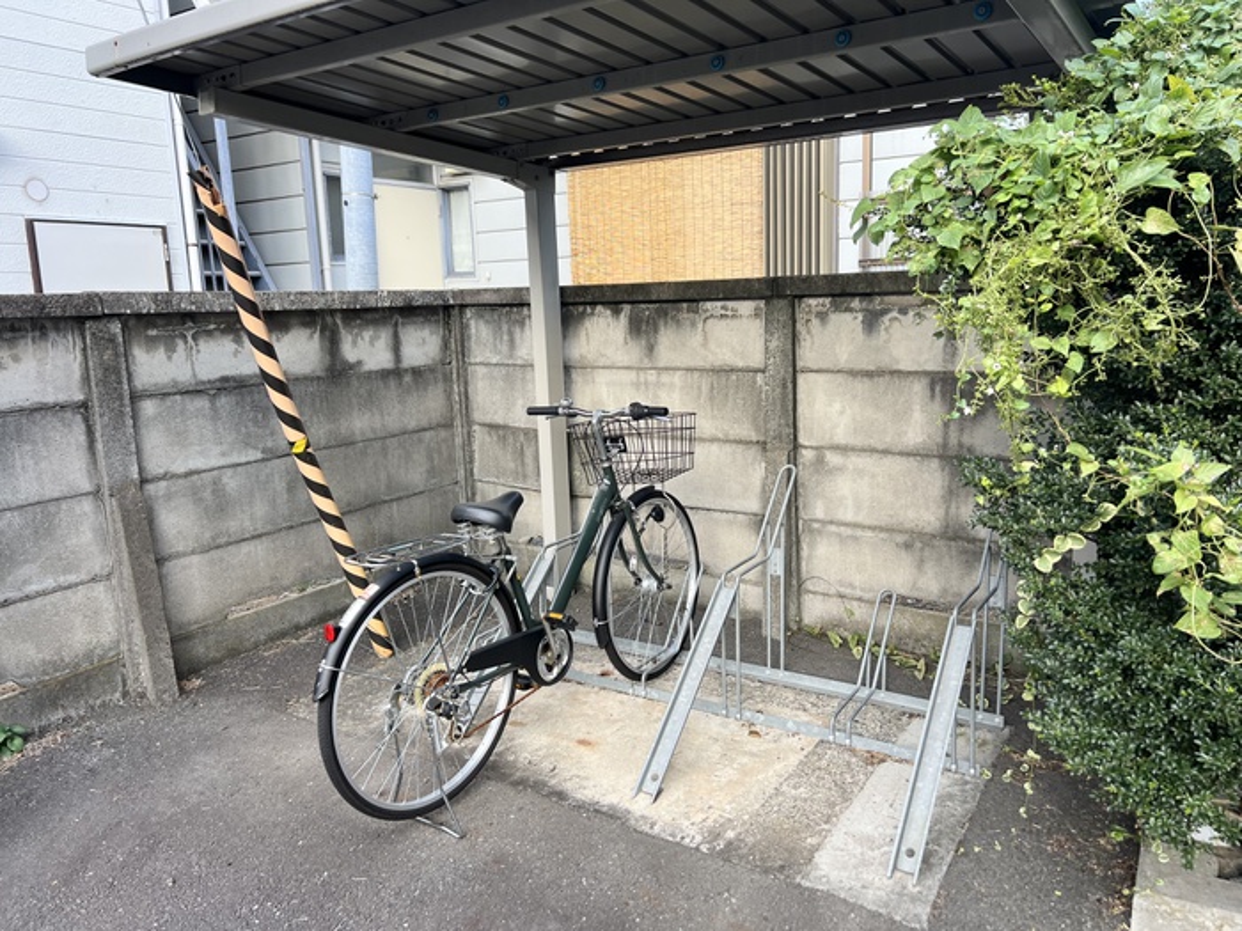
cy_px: 466
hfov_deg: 67.3
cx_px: 621
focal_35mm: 26
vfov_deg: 53.1
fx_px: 933
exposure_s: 1/174
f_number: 1.5
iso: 40
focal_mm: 5.7
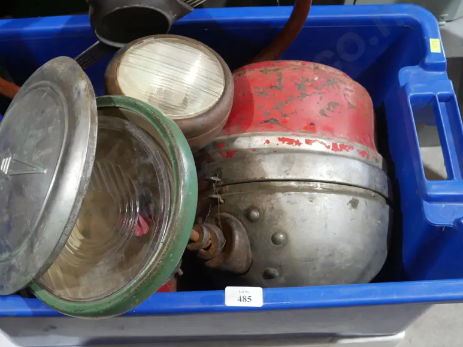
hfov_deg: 31.6
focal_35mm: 61
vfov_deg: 24.0
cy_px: 179
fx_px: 816
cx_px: 173
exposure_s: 1/60
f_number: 5.1
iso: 800
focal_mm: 23
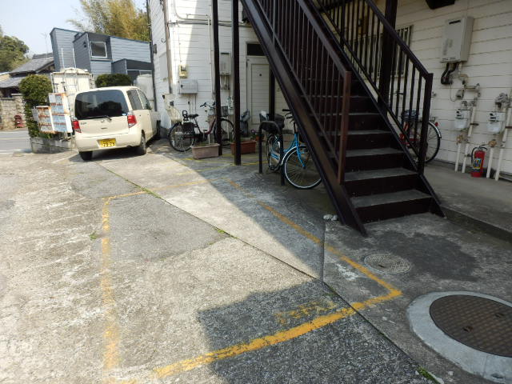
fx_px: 355
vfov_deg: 56.8
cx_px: 256
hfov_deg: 71.6
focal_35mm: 24
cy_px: 192
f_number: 3
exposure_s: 1/640
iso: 80
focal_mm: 4.2
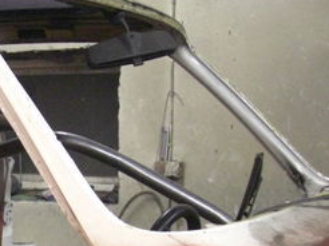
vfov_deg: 14.5
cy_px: 281
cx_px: -49
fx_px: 940
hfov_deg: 18.9
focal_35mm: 99
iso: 800
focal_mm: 7.9
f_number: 2.8
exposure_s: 1/50
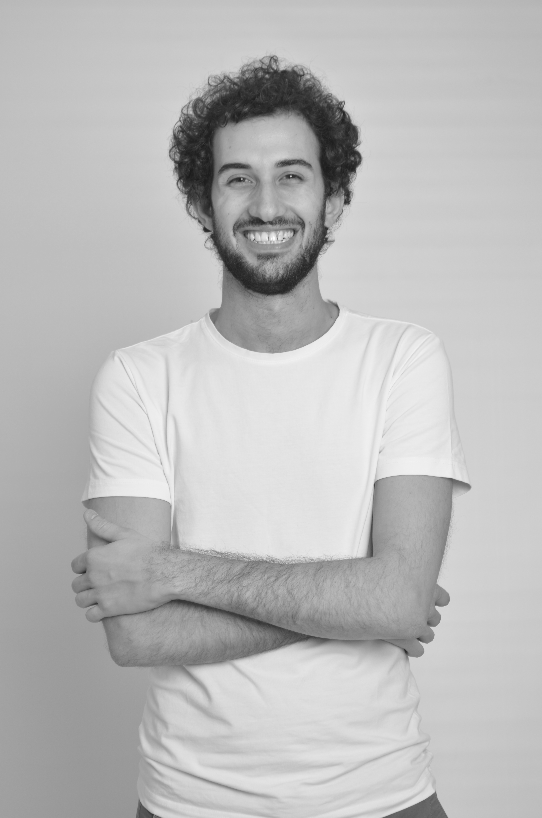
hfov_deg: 16.5
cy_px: 409
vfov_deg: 24.7
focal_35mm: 82
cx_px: 271
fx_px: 1871
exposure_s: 1/125
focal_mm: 55
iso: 200
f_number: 7.1
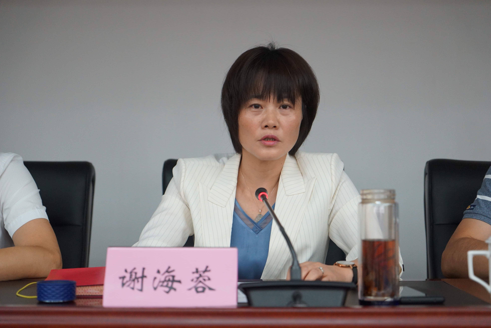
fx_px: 859
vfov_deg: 21.6
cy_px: 164
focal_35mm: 63
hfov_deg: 31.9
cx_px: 246
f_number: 4
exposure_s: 1/160
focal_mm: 63
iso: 2500
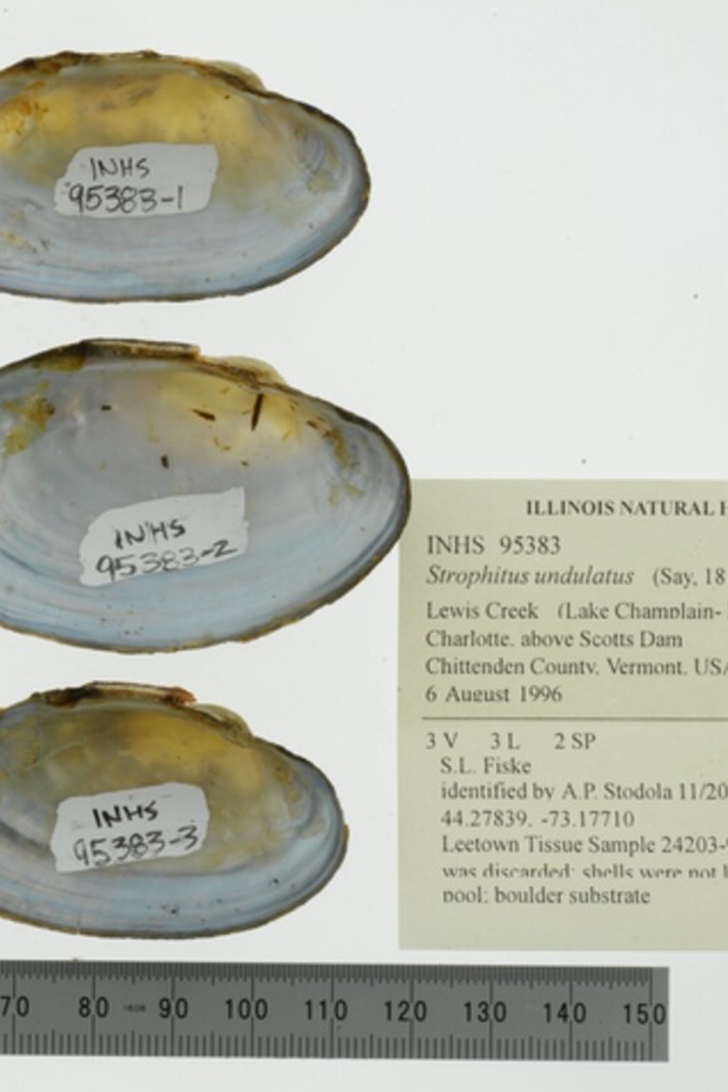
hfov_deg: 15.0
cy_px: 545
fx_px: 2760
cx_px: 178
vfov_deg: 22.4
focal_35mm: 91
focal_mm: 60
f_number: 32
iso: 100
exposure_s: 1/8
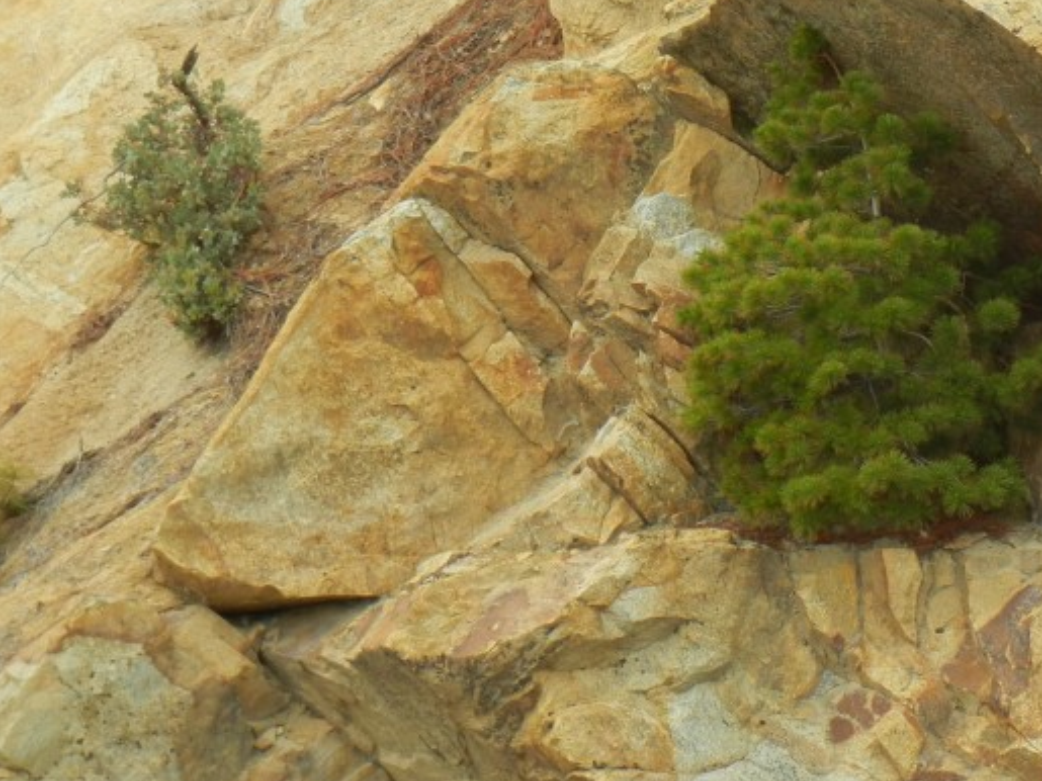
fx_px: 6109
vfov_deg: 7.3
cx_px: 902
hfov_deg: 9.7
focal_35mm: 203
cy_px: 198
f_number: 4.5
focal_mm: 18.3
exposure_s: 1/351
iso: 160
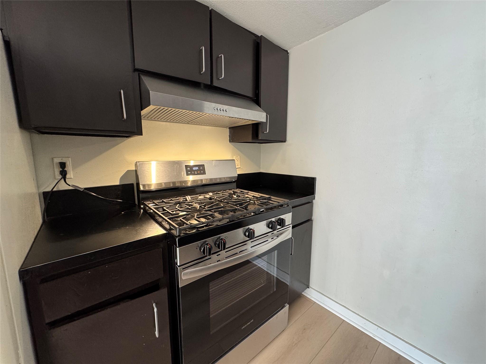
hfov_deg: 102.1
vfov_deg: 85.7
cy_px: 182
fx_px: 197
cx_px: 243
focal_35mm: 14
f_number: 2.2
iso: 200
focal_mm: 2.22
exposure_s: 1/60
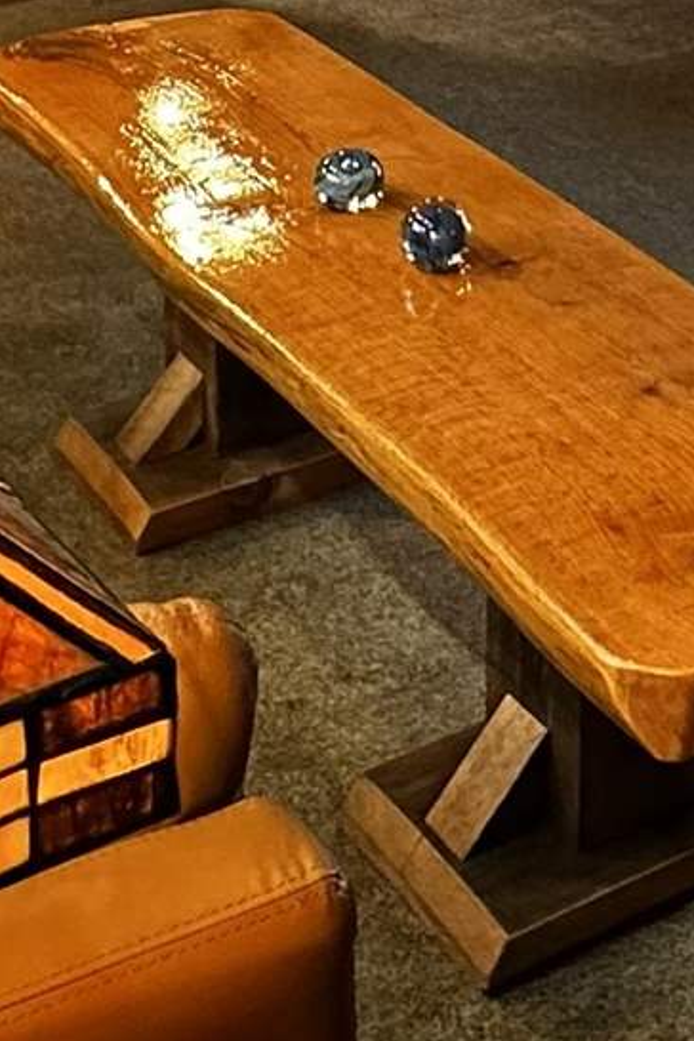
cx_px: 578
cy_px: -555
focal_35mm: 82
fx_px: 2371
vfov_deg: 20.8
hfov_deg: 16.5
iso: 320
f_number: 2.2
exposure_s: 1/60
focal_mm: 2.22
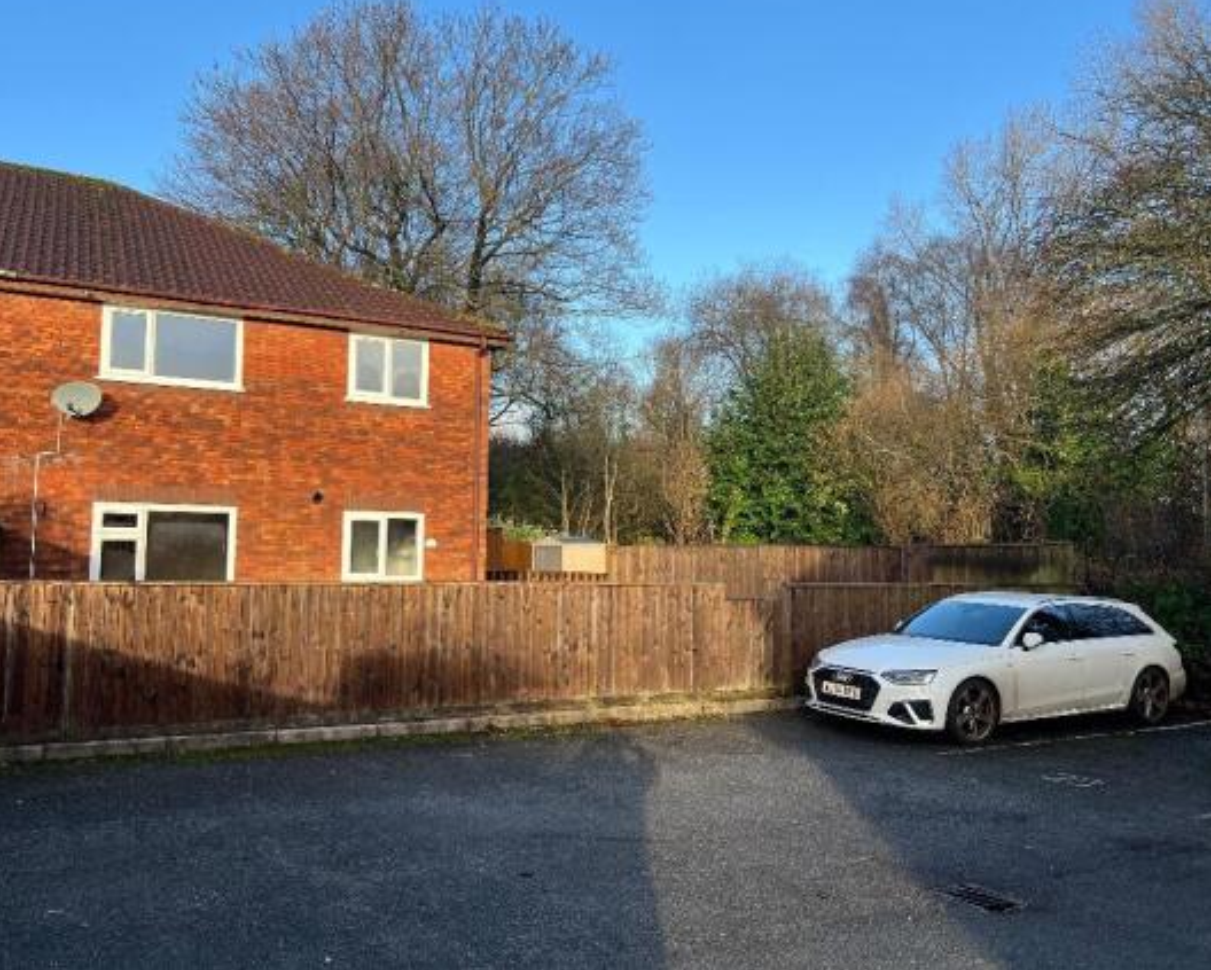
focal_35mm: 28
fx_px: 1004
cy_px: 471
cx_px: 552
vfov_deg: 51.6
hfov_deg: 62.1
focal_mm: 5.7
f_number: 1.5
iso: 50
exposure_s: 1/917
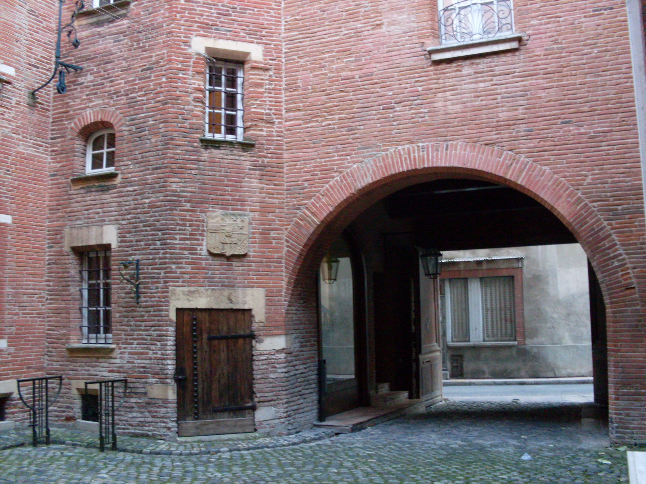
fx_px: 709
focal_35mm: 38
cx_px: 323
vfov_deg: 37.7
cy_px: 242
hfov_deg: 49.0
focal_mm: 6.3
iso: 200
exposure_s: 1/15
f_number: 2.8
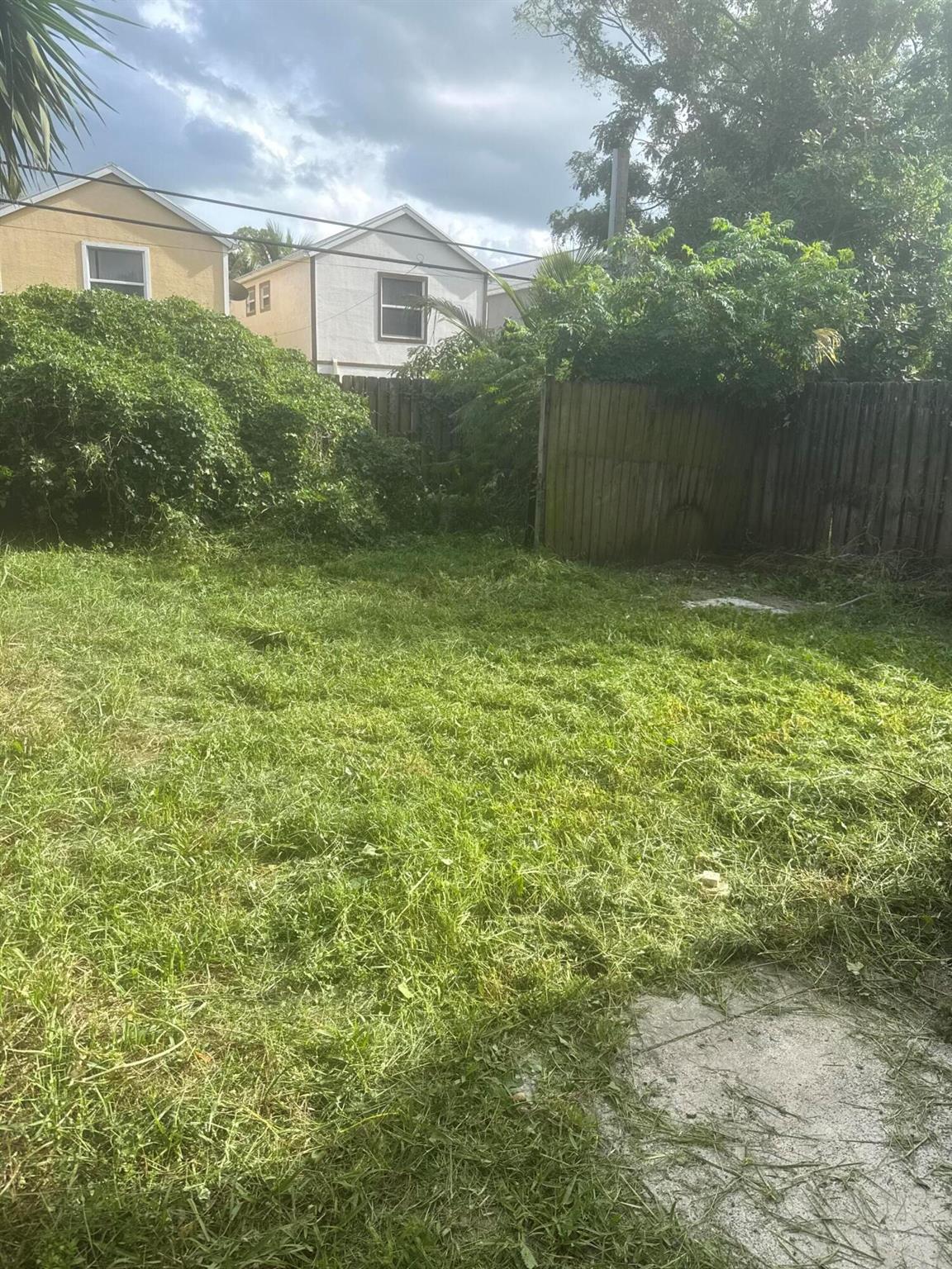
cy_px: 634
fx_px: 880
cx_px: 476
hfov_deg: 56.8
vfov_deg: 71.6
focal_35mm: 24
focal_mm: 6.76
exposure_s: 1/1901
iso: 80
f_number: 1.78
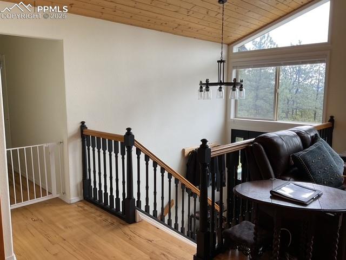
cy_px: 130
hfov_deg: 61.7
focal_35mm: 29
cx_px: 173
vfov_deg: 48.2
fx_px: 290
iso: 40
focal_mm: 3
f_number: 1.8
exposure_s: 1/120
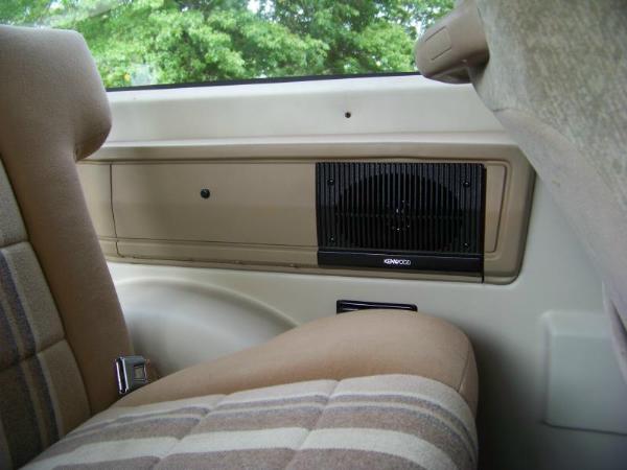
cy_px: 235
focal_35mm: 36
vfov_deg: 39.7
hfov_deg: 51.4
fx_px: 652
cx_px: 314
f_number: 2.8
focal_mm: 5.85
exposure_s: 1/50
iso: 62
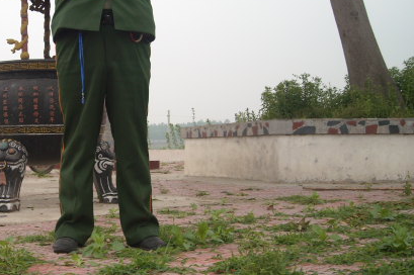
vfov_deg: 23.7
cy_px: 122
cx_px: 91
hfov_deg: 34.2
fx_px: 655
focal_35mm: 57
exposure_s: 1/201
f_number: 5.6
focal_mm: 5.7
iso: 64
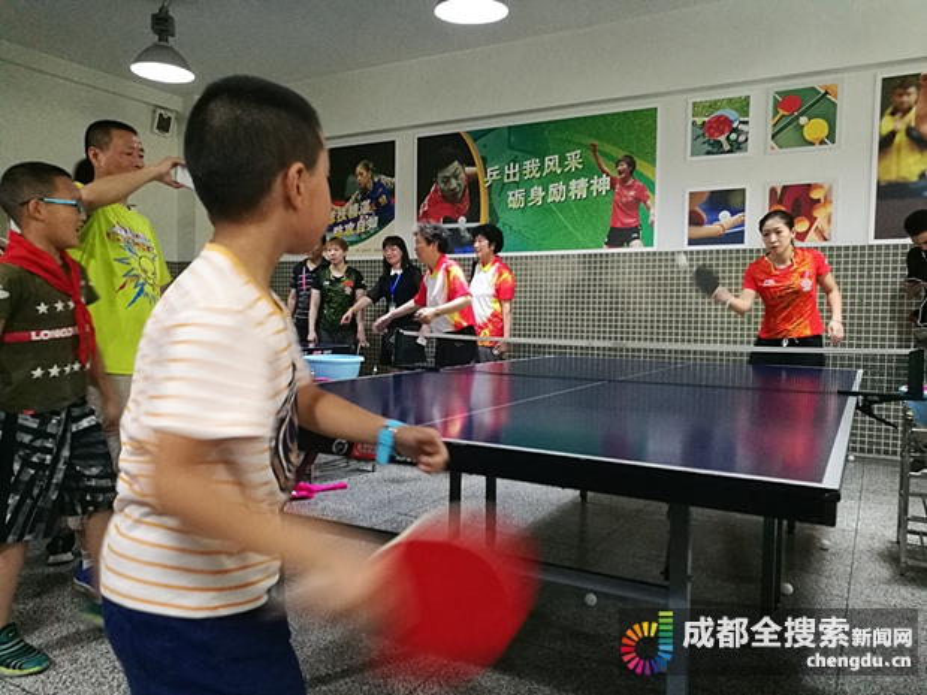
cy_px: 348
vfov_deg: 51.4
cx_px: 464
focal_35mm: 27
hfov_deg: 65.3
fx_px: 723
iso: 400
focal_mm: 4.5
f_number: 2.2
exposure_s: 1/25
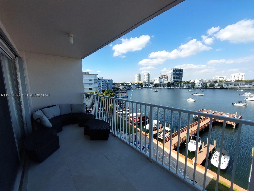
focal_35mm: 13
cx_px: 127
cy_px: 96
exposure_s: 1/1218
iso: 50
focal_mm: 1.74
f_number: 2.2
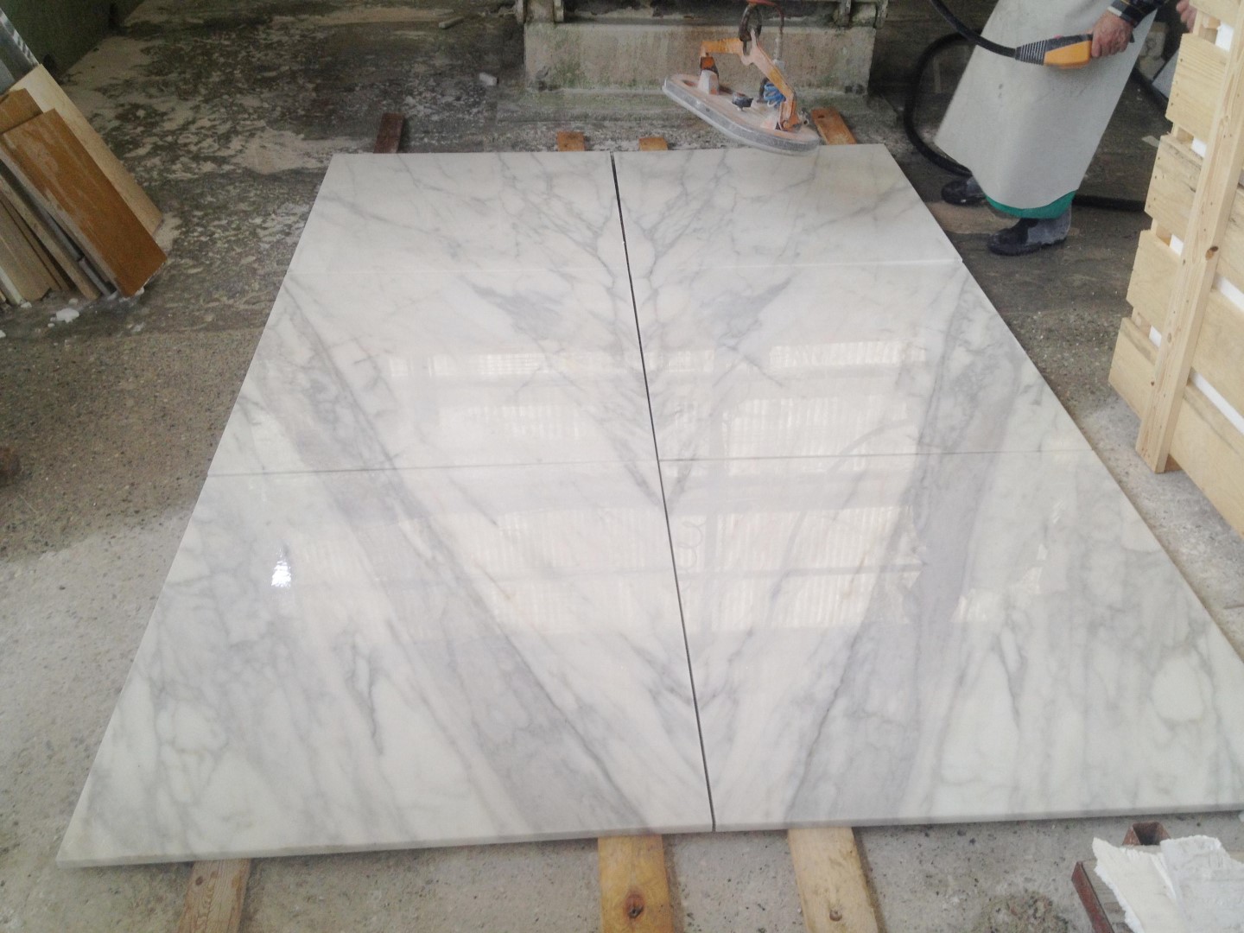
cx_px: 622
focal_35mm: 35
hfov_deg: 52.6
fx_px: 1258
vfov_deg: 40.7
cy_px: 466
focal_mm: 4.28
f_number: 2.4
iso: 50
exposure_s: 1/30
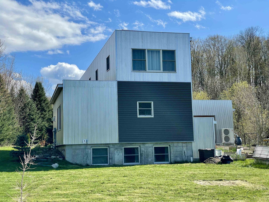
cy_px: 101
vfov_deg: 28.0
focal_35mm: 52
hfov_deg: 36.8
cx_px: 134
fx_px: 404
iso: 25
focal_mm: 6
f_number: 2
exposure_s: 1/1776
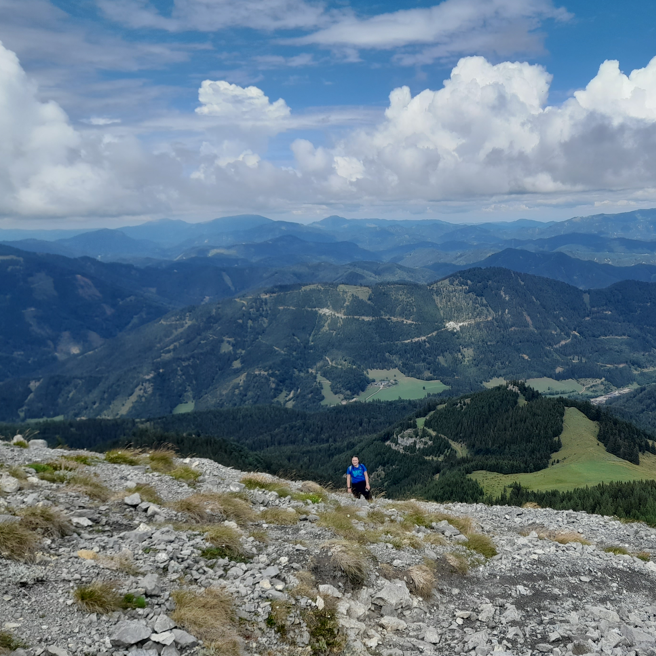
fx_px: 686
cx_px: 461
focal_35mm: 32
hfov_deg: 49.8
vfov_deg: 51.1
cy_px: 342
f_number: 2
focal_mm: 4.6
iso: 20
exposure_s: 1/640
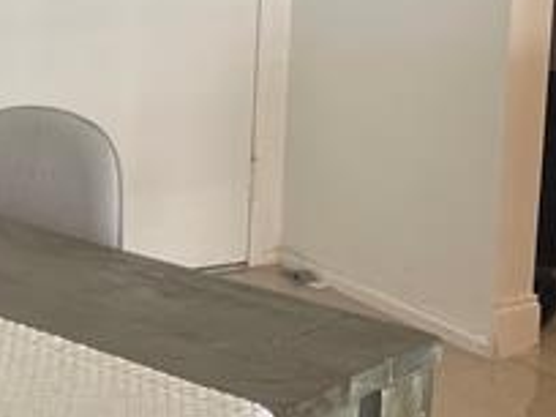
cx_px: 11
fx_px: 1574
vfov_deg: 14.9
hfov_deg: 19.5
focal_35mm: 98
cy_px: 16
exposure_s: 1/120
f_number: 1.6
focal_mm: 5.1
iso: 100
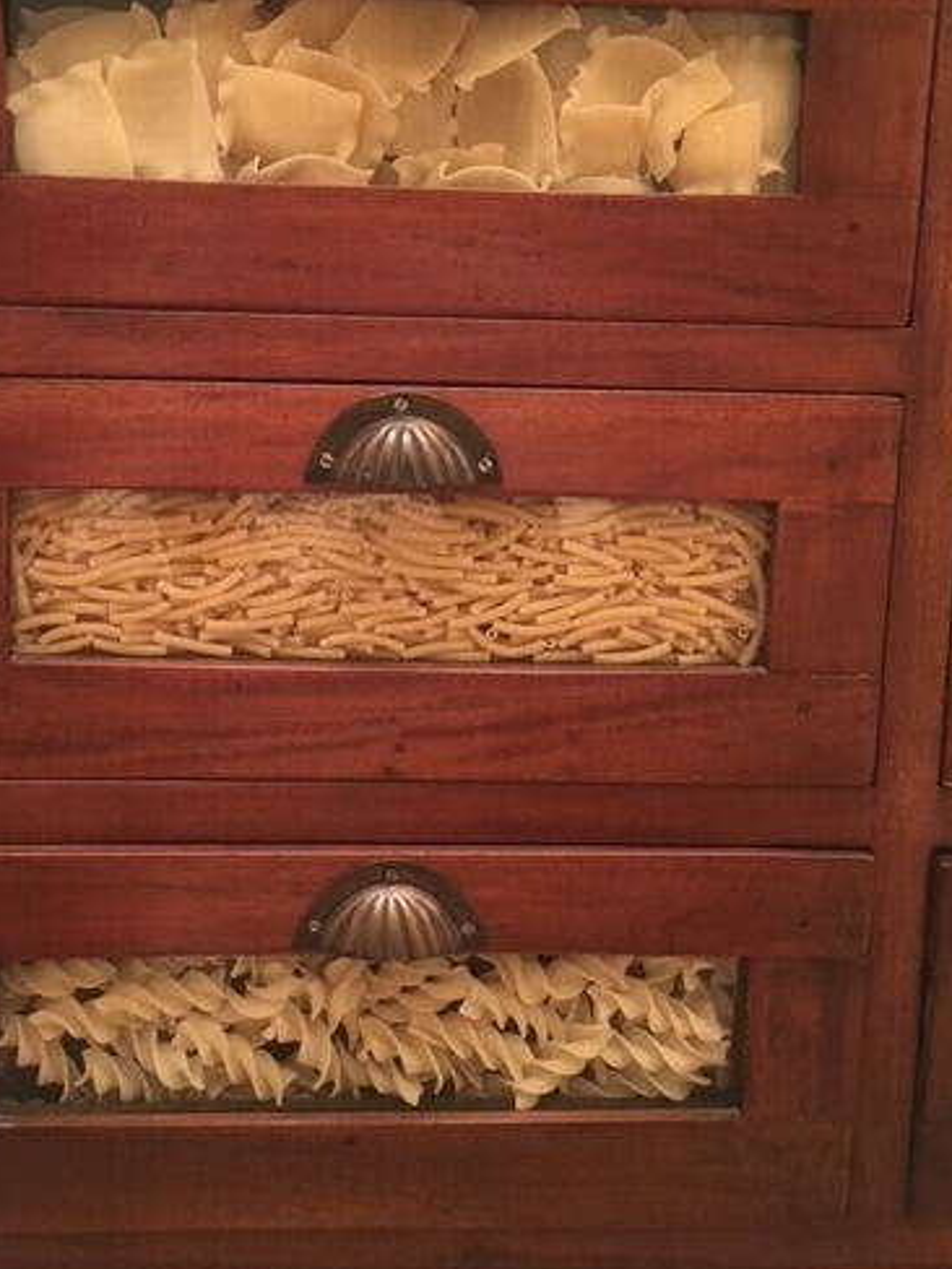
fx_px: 1393
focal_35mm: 38
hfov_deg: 37.6
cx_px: 395
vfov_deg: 48.4
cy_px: 455
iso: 320
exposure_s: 1/17
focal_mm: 4.15
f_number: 2.2
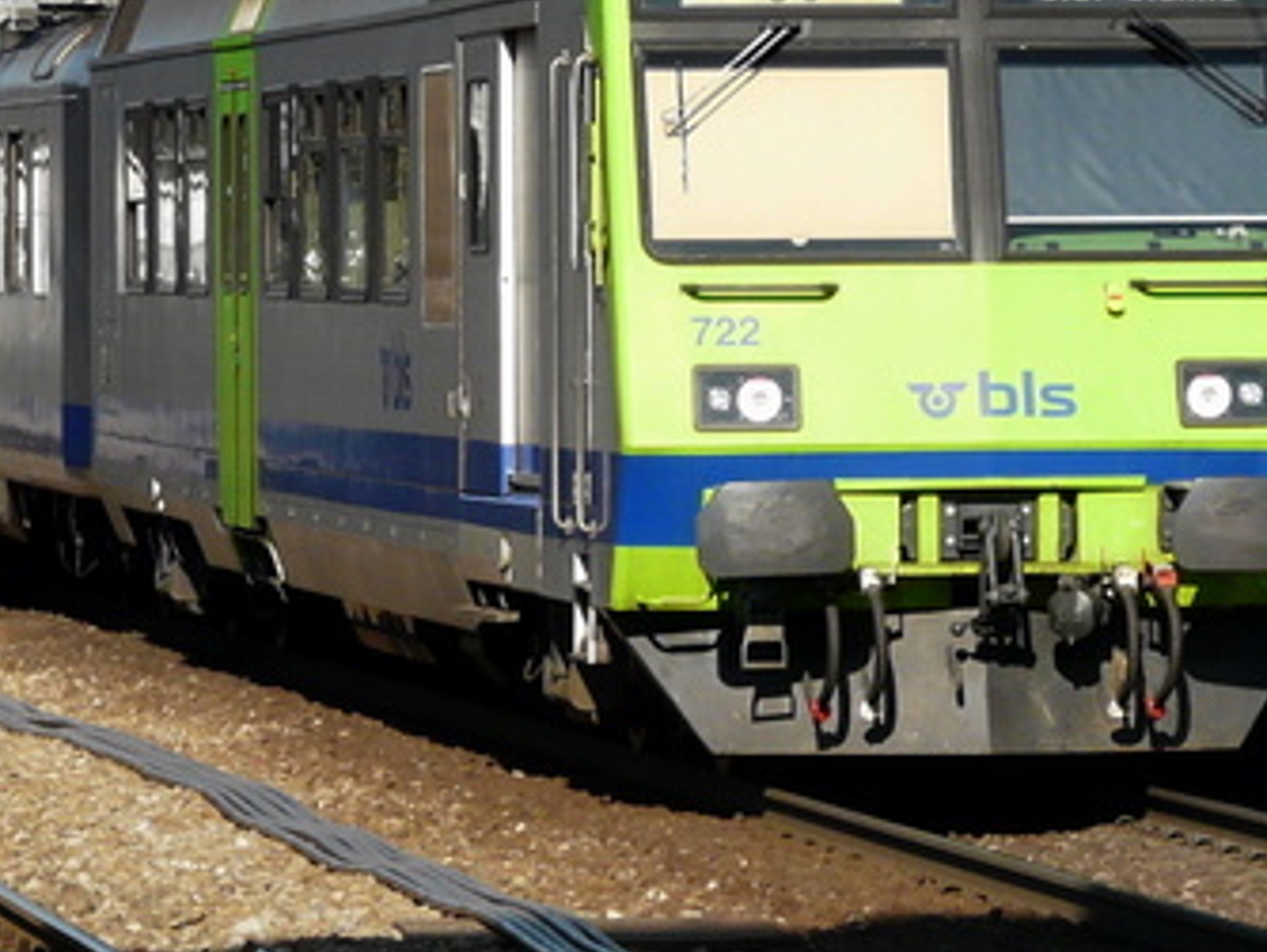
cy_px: 209
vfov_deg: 4.1
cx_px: 774
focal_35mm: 359
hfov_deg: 5.5
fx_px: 13149
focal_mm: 19.7
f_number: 5.6
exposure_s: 1/320
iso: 100
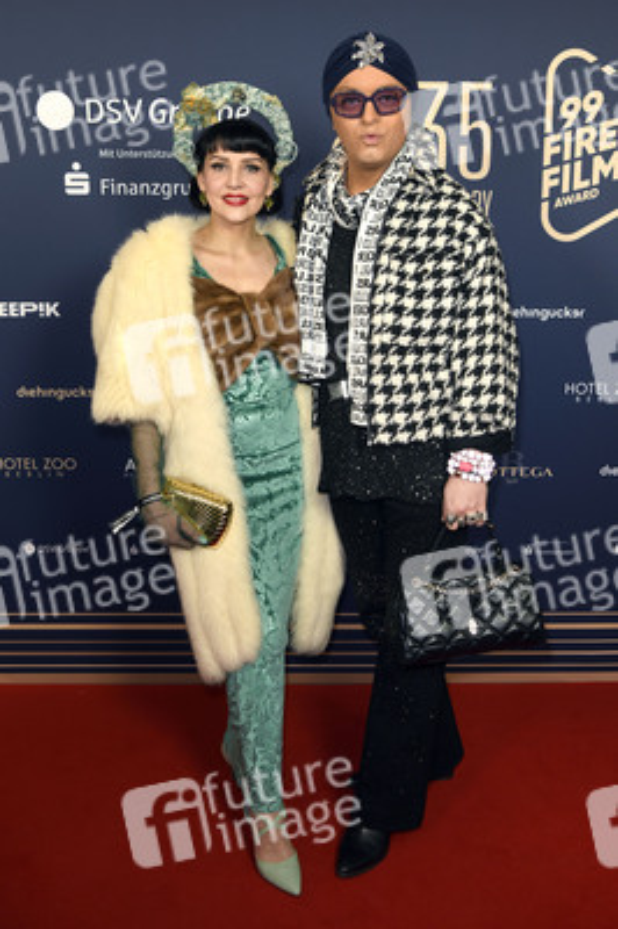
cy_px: 464
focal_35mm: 31
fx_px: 800
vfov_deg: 60.3
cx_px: 309
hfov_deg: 42.3
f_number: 5
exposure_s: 1/320
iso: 640
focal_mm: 31
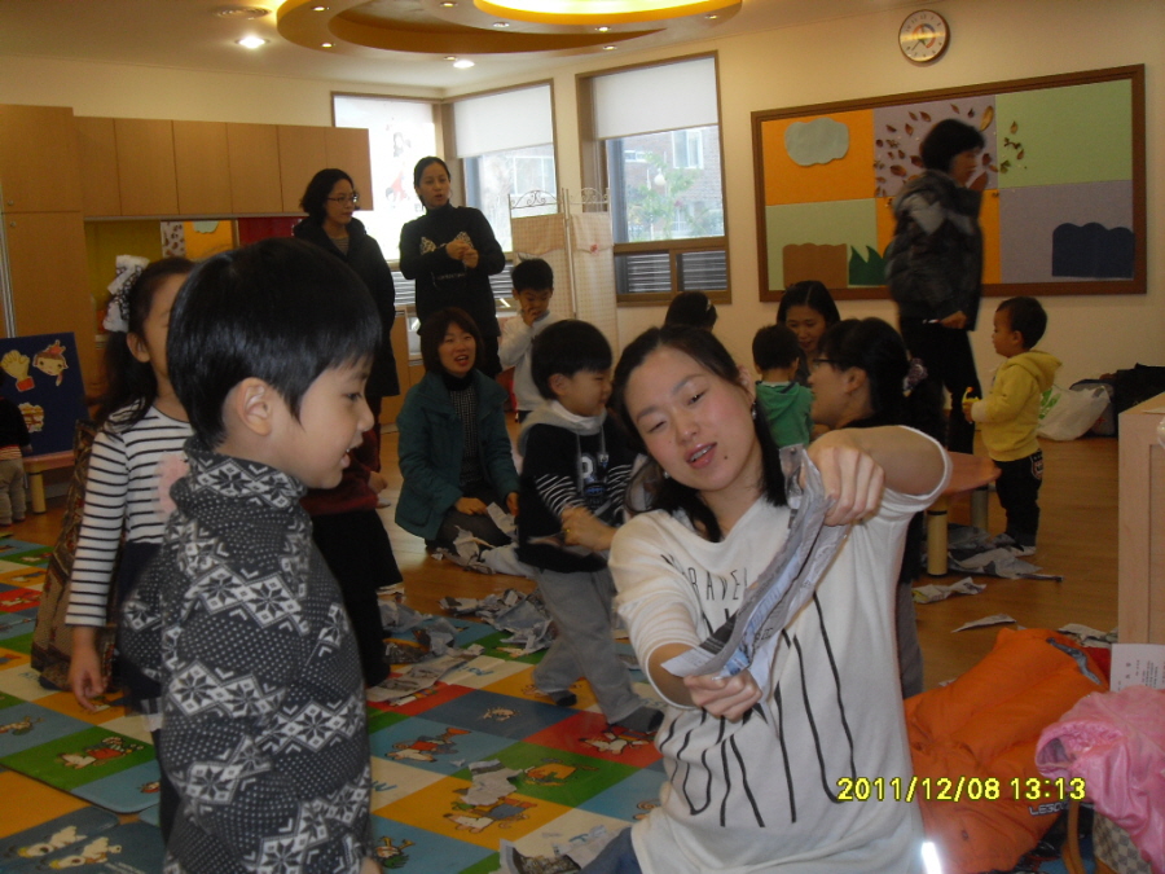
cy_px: 437
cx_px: 582
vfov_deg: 38.7
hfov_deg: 50.1
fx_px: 1245
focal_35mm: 37
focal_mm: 6.3
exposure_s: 1/45
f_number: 2.8
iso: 100
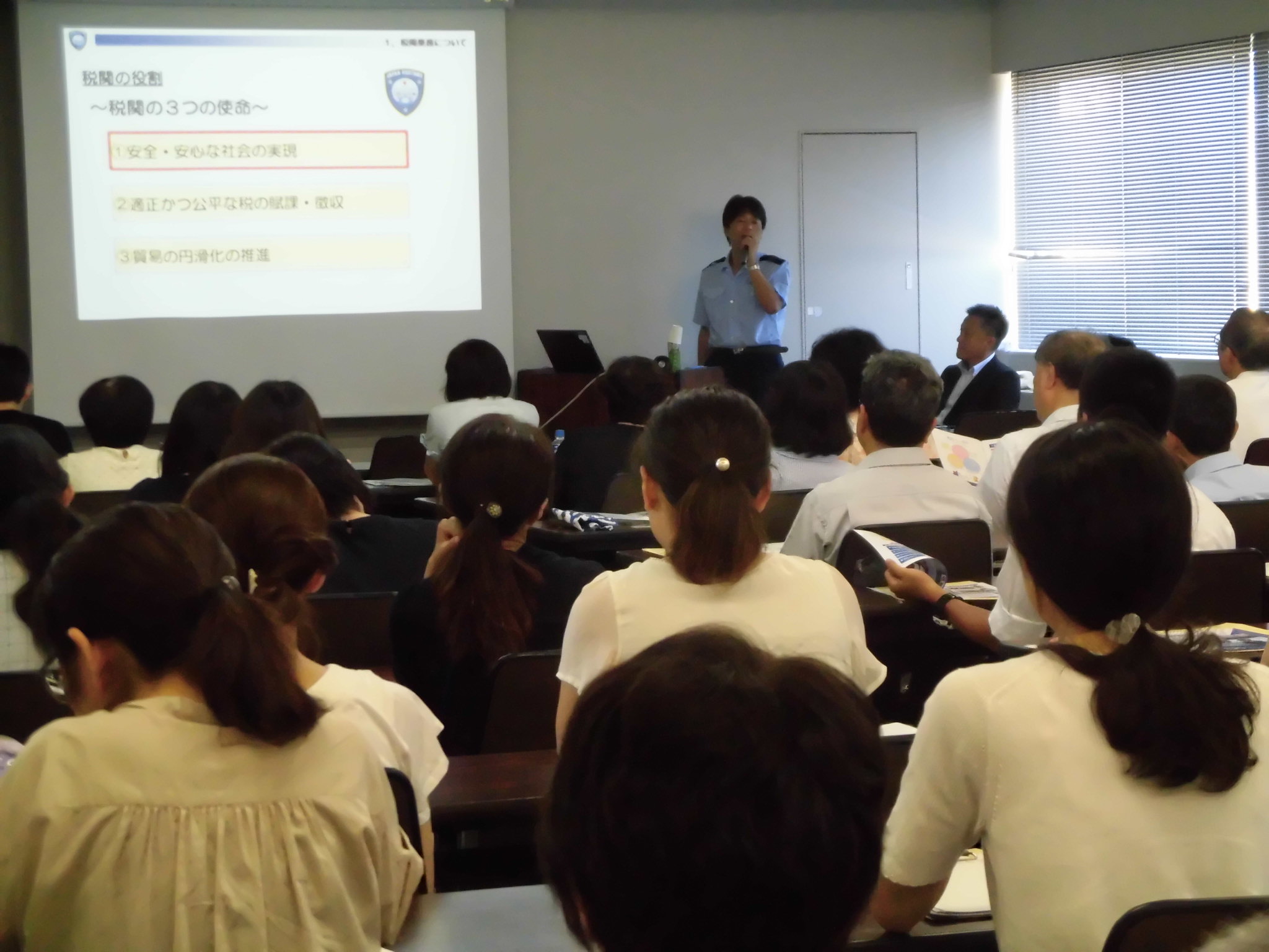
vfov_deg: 16.4
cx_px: 634
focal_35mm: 90
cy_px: 476
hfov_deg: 21.8
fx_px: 3299
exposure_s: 1/80
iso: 800
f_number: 4.7
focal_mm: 16.15
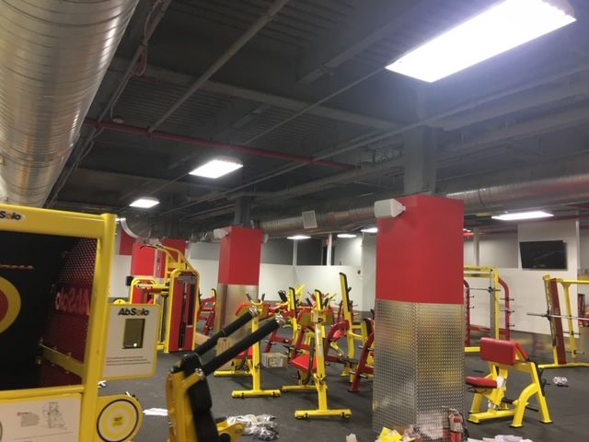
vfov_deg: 48.2
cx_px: 294
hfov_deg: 61.7
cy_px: 221
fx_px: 493
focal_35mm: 29
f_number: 2.2
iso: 25
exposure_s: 1/15
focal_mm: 4.15
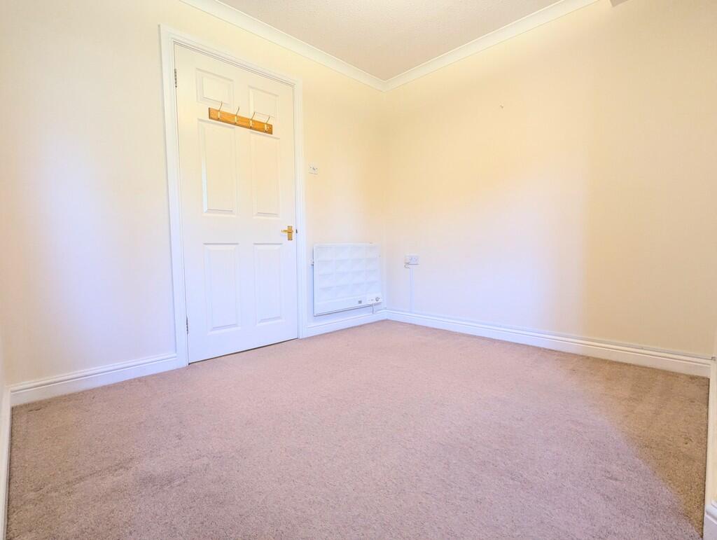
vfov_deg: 78.2
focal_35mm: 16
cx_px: 358
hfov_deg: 94.4
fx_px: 332
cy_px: 270
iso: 142
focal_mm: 2.35
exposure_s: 1/25
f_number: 2.2
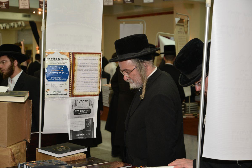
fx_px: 434
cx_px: 126
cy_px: 84
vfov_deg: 21.9
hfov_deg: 32.4
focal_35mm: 62
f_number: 5
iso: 800
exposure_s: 1/125
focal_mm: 62
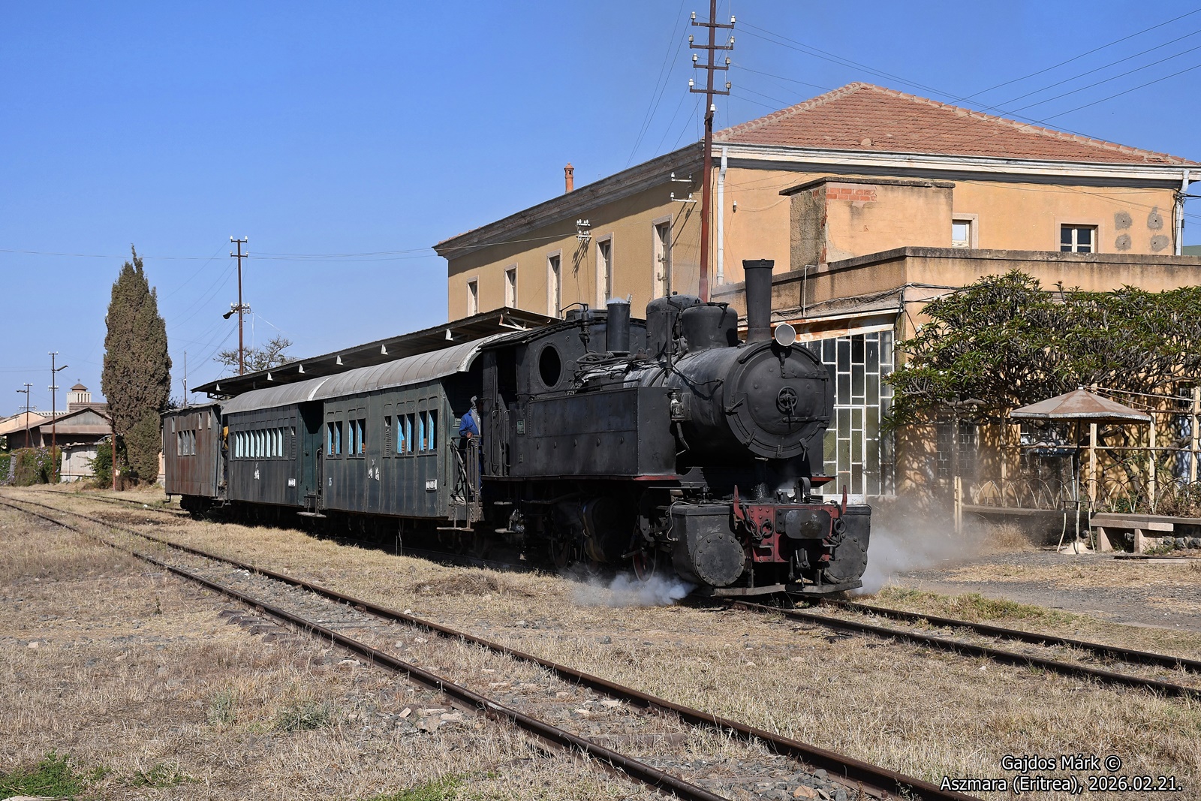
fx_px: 1902
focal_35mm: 57
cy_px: 400
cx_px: 600
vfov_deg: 23.8
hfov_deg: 35.1
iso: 200
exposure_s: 1/800
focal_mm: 38
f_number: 8
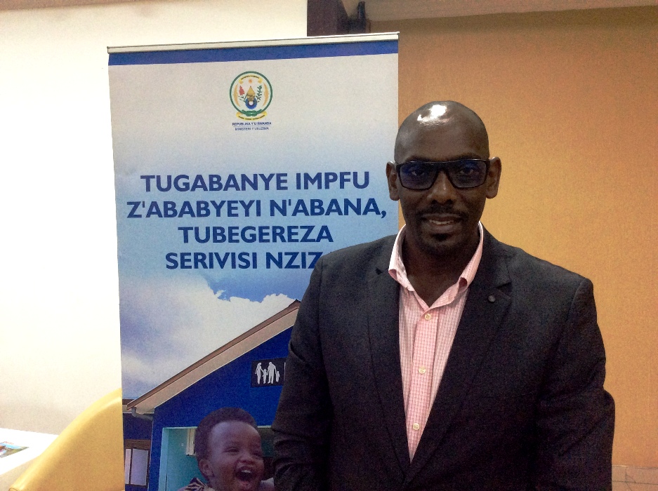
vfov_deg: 44.1
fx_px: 607
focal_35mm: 32
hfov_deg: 56.9
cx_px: 329
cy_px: 246
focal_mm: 3.3
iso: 200
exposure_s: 1/24
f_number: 2.4
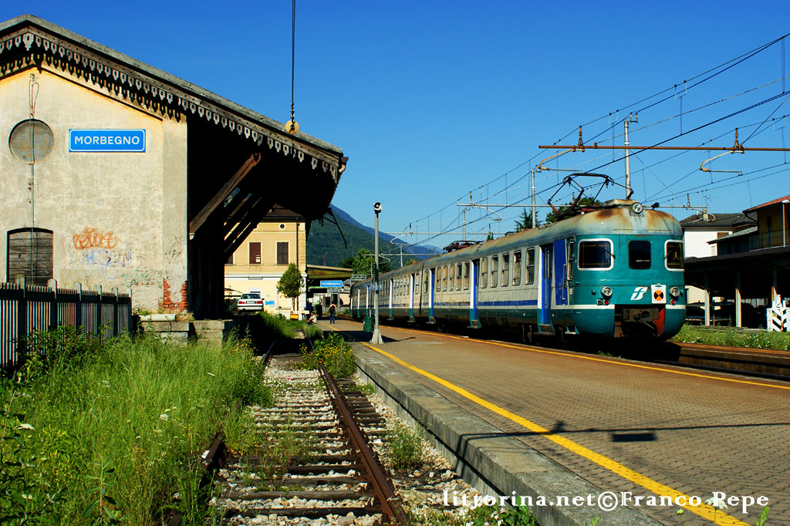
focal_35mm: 45
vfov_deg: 29.8
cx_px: 395
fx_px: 987
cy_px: 263
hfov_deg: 43.6
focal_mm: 30
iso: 200
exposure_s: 1/640
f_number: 8
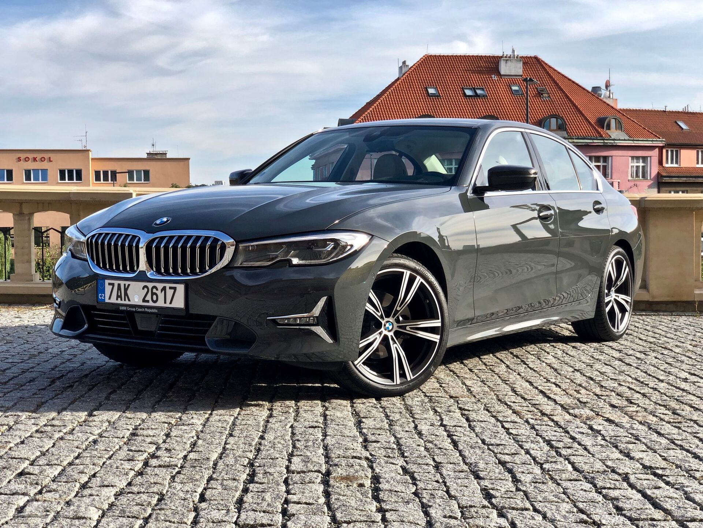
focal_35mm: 52
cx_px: 352
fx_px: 1056
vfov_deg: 28.0
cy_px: 264
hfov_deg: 36.8
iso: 16
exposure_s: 1/422
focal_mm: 6
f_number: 2.4
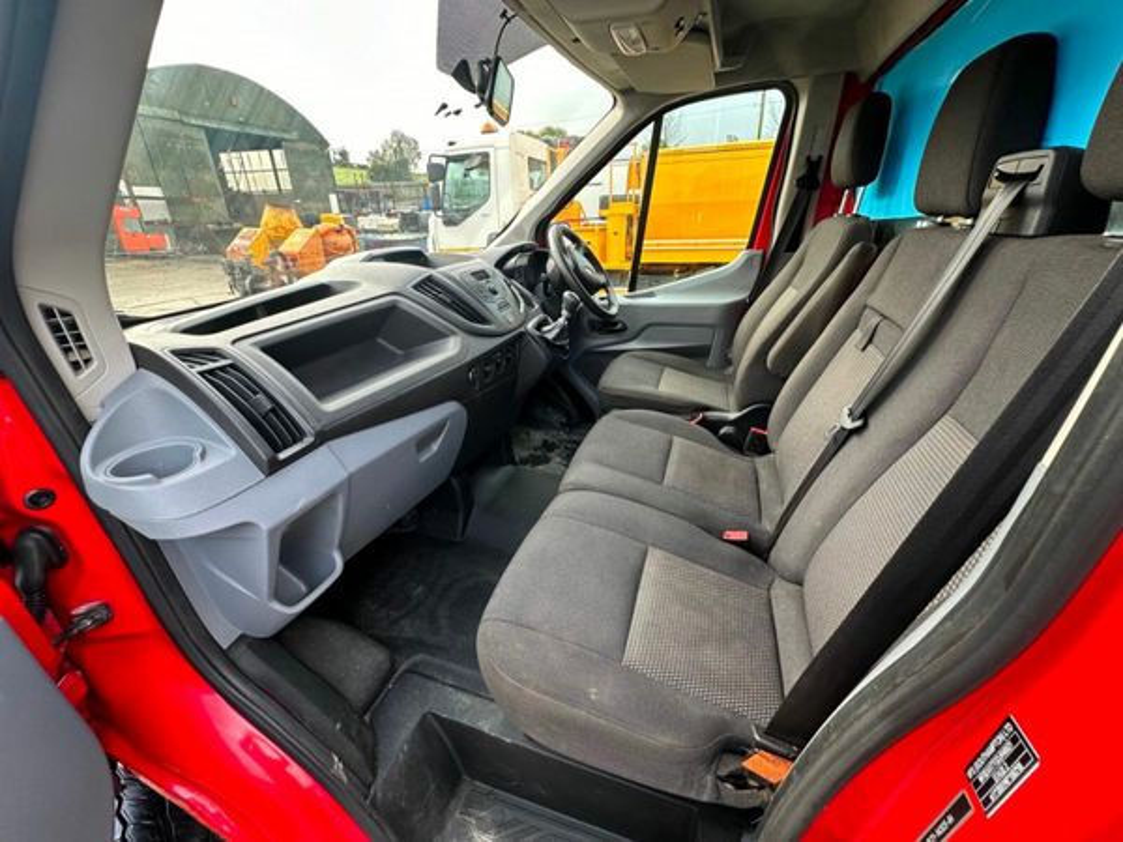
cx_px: 562
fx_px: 454
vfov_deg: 85.7
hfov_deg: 102.1
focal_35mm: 14
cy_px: 421
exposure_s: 1/99
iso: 100
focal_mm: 2.22
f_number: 2.2
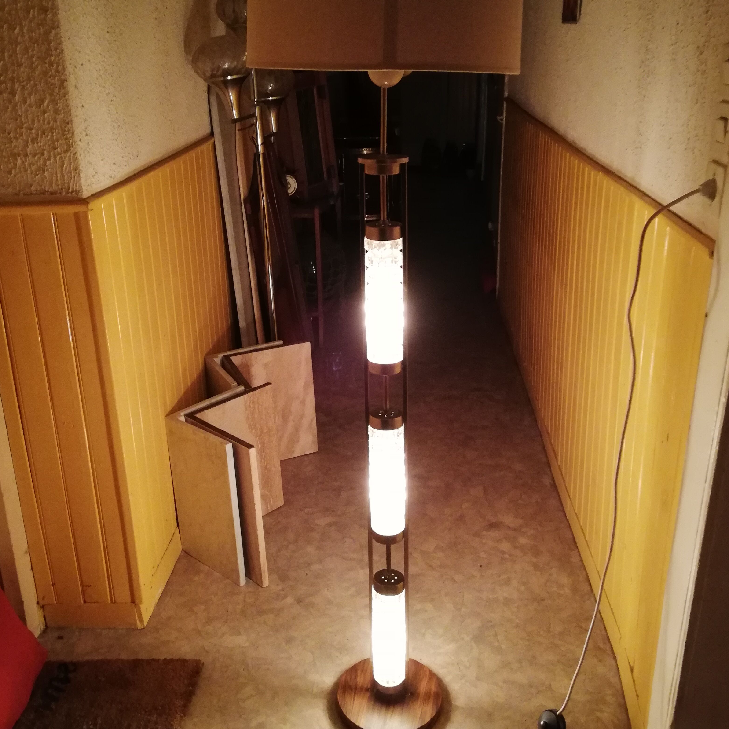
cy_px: 339
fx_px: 810
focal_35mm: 34
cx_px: 362
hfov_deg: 48.5
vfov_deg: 48.4
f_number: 2.2
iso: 500
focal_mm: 3.81
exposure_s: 1/25
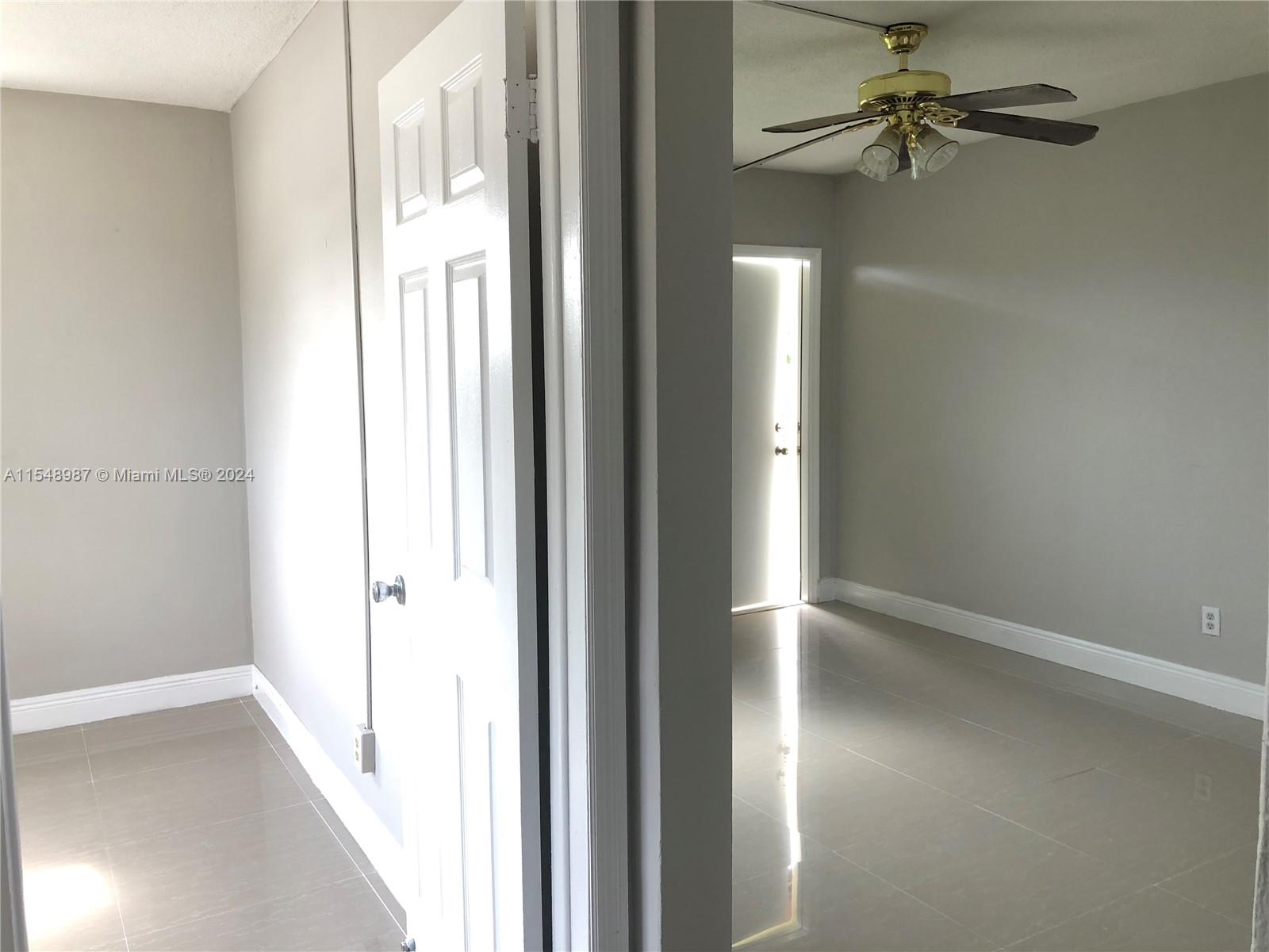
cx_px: 634
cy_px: 476
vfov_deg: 49.7
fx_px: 1026
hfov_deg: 63.4
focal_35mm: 28
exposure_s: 1/30
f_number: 1.8
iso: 32
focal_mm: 3.99
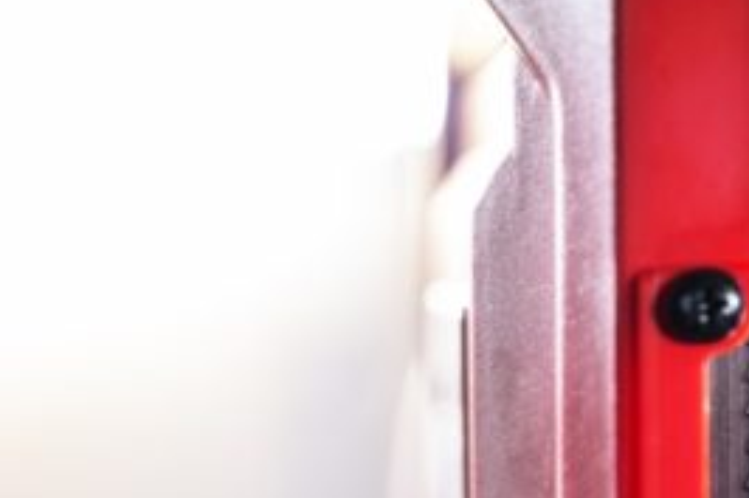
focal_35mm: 213
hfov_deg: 9.5
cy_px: 509
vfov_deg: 6.4
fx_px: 4429
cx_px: 884
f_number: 5.6
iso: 800
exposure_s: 1/160
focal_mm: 90
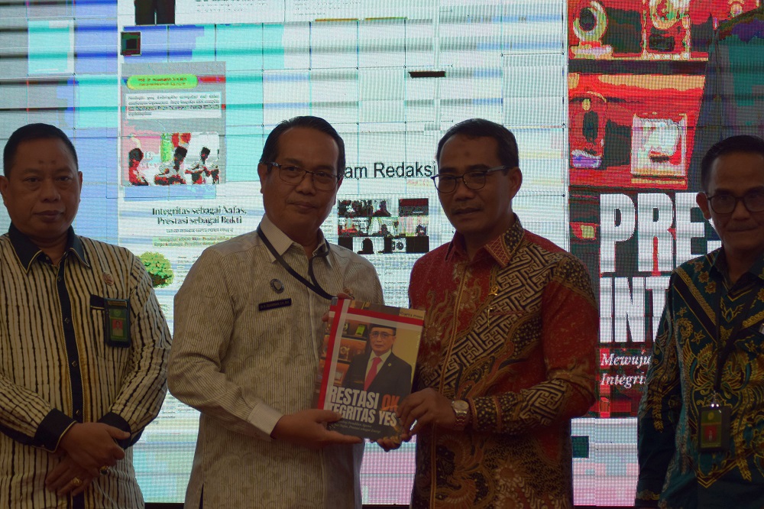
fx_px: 2227
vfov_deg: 13.0
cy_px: 254
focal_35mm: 105
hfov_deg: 19.5
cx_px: 382
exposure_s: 1/250
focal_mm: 70
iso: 400
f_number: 4
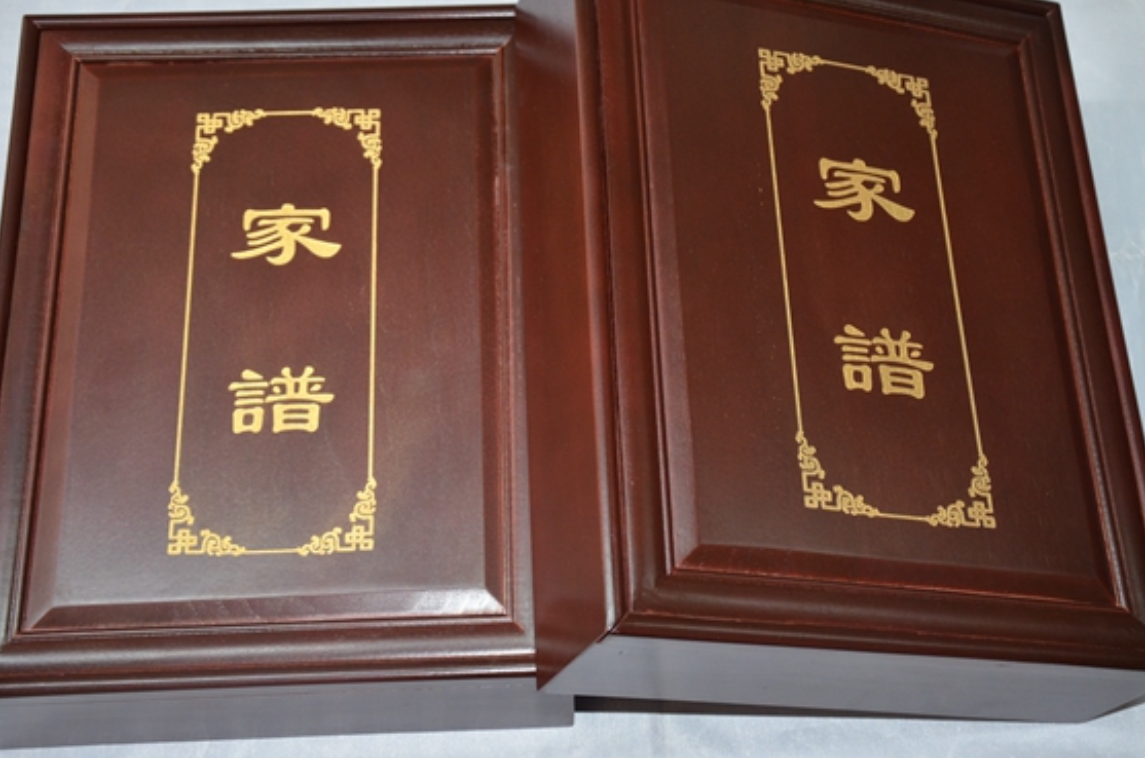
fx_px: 1968
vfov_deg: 21.8
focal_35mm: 62
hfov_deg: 32.4
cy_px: 328
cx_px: 582
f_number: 4.2
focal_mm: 32
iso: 800
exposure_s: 1/60
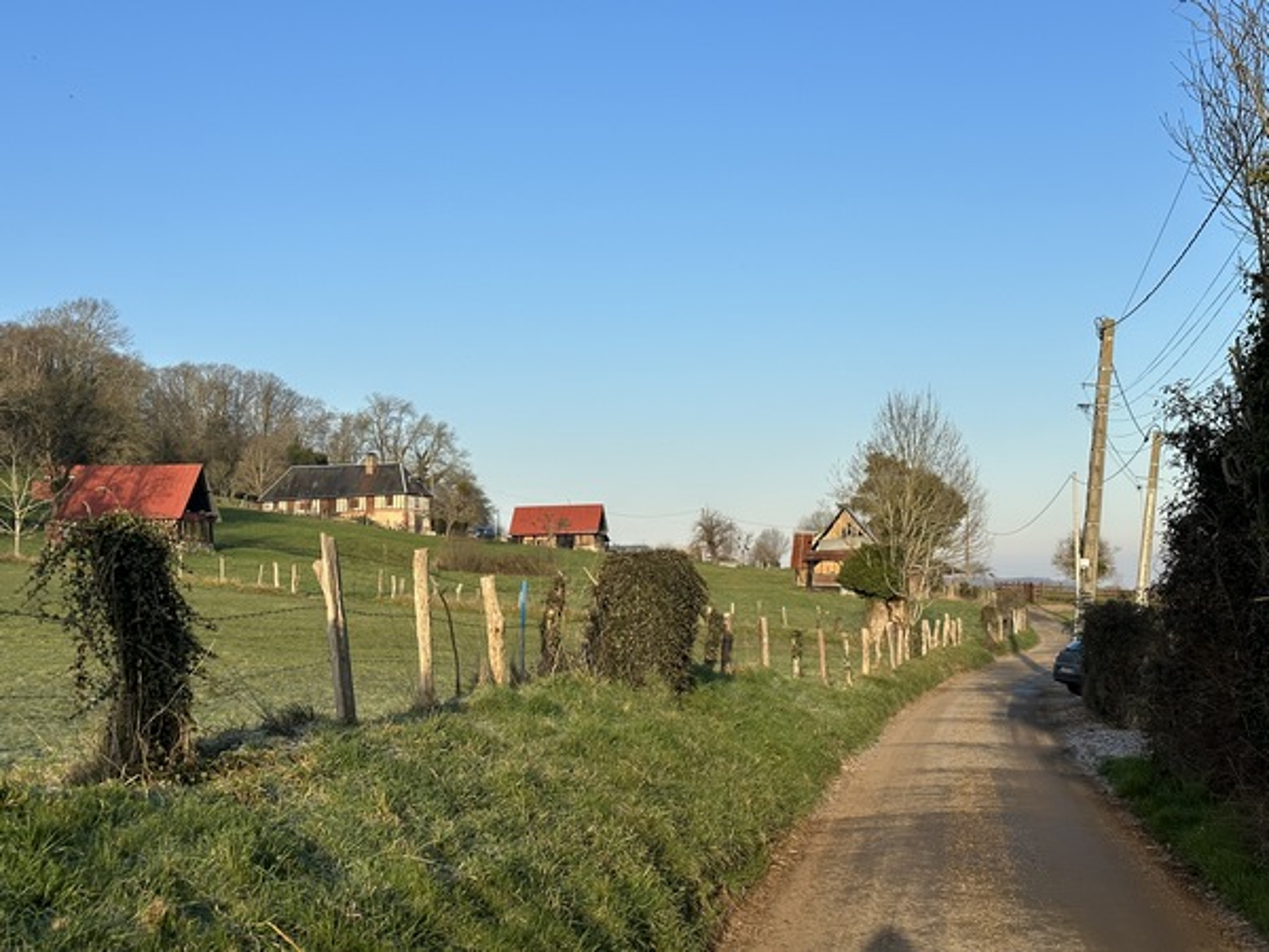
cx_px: 634
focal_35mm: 48
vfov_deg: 30.3
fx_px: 1760
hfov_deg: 39.7
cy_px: 476
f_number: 1.78
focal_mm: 6.86
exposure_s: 1/2890
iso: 64
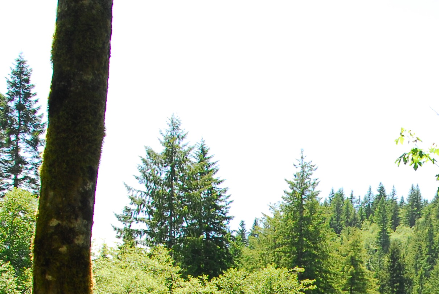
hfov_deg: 13.1
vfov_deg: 8.8
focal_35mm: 153
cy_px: 446
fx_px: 1868
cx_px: 521
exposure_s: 1/320
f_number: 5.6
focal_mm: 32
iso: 320
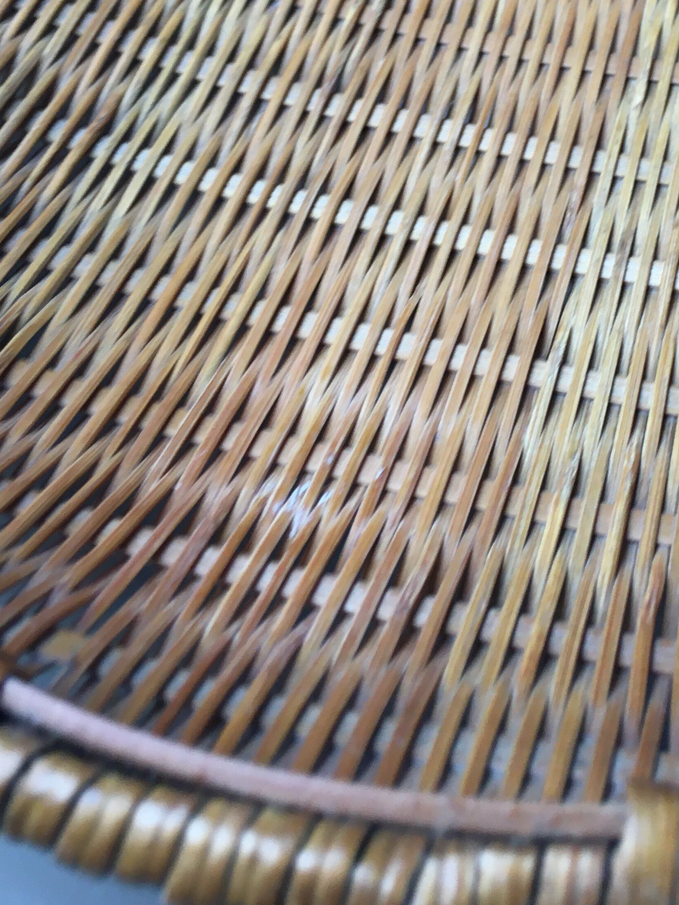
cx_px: 511
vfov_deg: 35.2
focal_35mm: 53
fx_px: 1386
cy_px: 199
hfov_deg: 27.2
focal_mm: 4.15
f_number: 2.2
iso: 25
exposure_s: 1/33
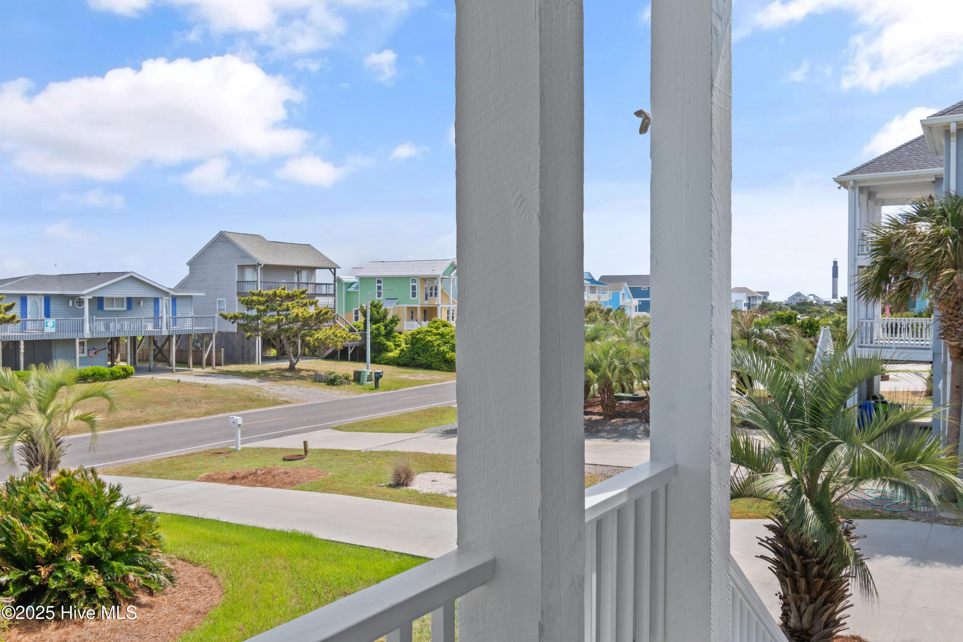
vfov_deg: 43.6
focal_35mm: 30
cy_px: 321
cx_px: 482
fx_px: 802
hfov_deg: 61.9
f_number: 6.3
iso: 100
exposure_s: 1/160
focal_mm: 20
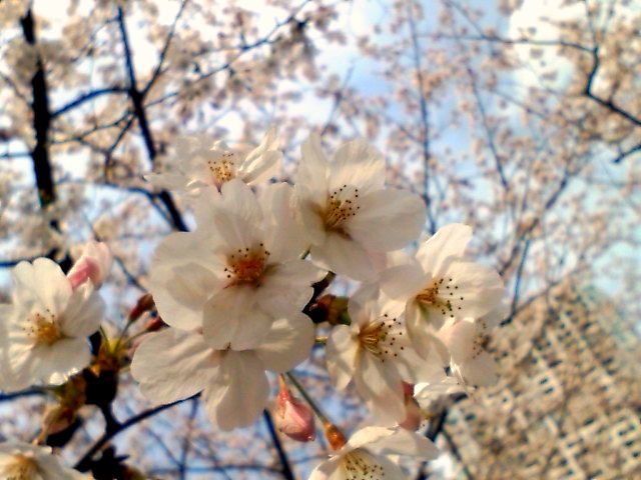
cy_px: 240
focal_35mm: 29
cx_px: 320
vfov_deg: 48.2
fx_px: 537
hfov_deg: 61.7
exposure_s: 1/909
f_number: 3.5
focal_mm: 3.73
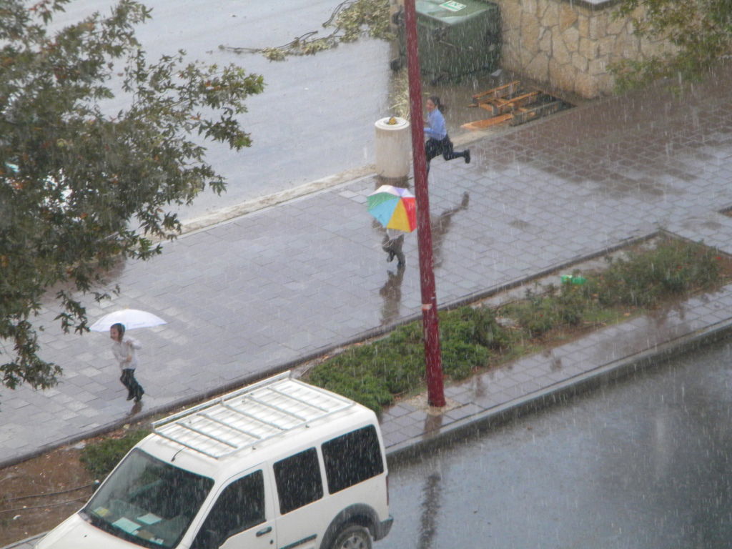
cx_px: 366
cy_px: 274
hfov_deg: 10.8
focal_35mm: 183
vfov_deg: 8.1
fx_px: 3870
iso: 344
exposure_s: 1/520
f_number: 5.2
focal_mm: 33.1
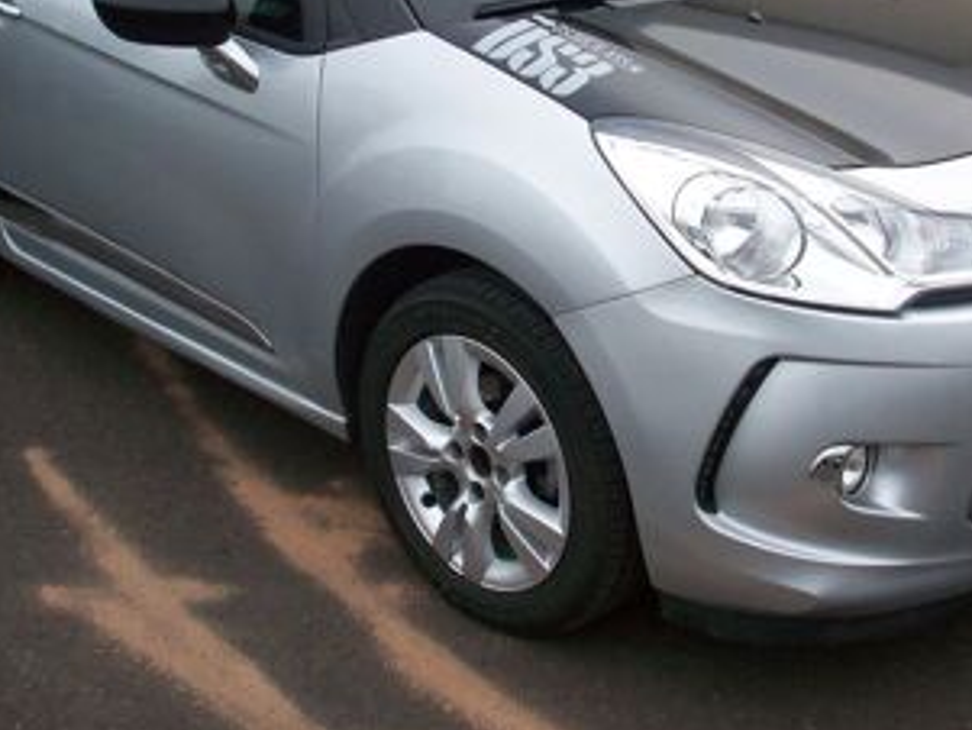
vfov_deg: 24.6
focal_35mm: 59
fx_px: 1657
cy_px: 184
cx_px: 533
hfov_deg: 32.7
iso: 80
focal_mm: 6.2
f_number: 5.6
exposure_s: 1/192
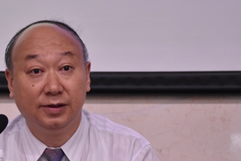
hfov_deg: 13.0
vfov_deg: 8.7
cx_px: 63
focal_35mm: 157
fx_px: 1051
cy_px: 155
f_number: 4.8
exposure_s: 1/80
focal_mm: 52
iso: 2200
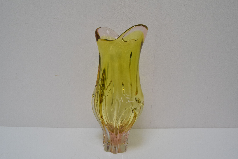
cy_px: 80
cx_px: 119
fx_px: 198
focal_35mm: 30
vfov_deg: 43.7
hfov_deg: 61.9
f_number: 8
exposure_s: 1/250
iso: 1600
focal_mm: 20
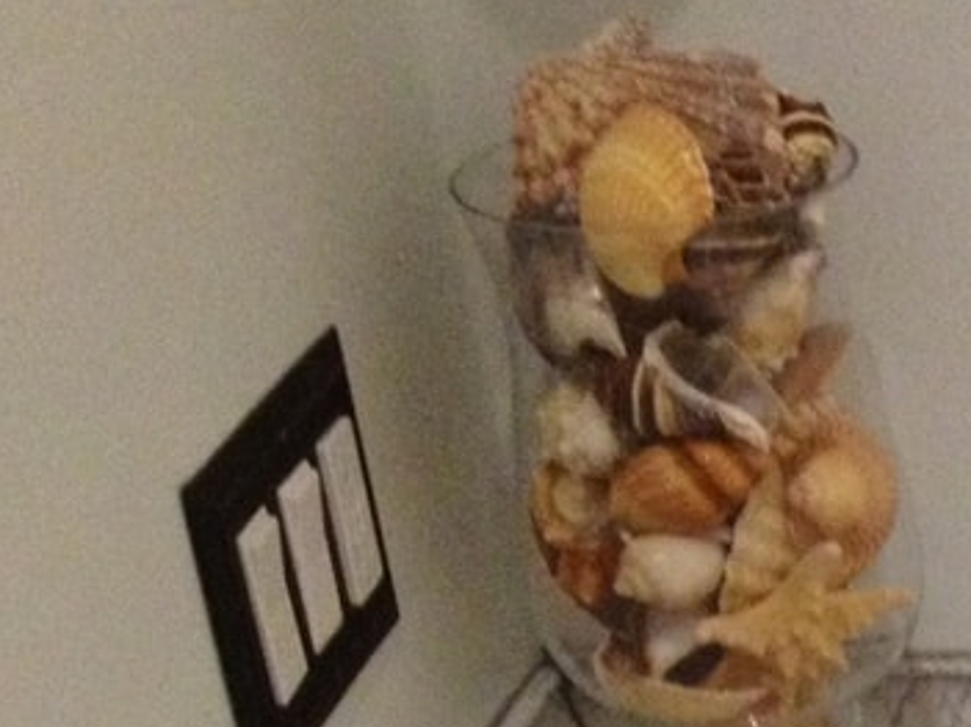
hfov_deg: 13.3
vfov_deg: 10.6
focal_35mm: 133
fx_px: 3729
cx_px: 1775
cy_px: 1241
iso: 400
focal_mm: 4.28
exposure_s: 1/20
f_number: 2.4
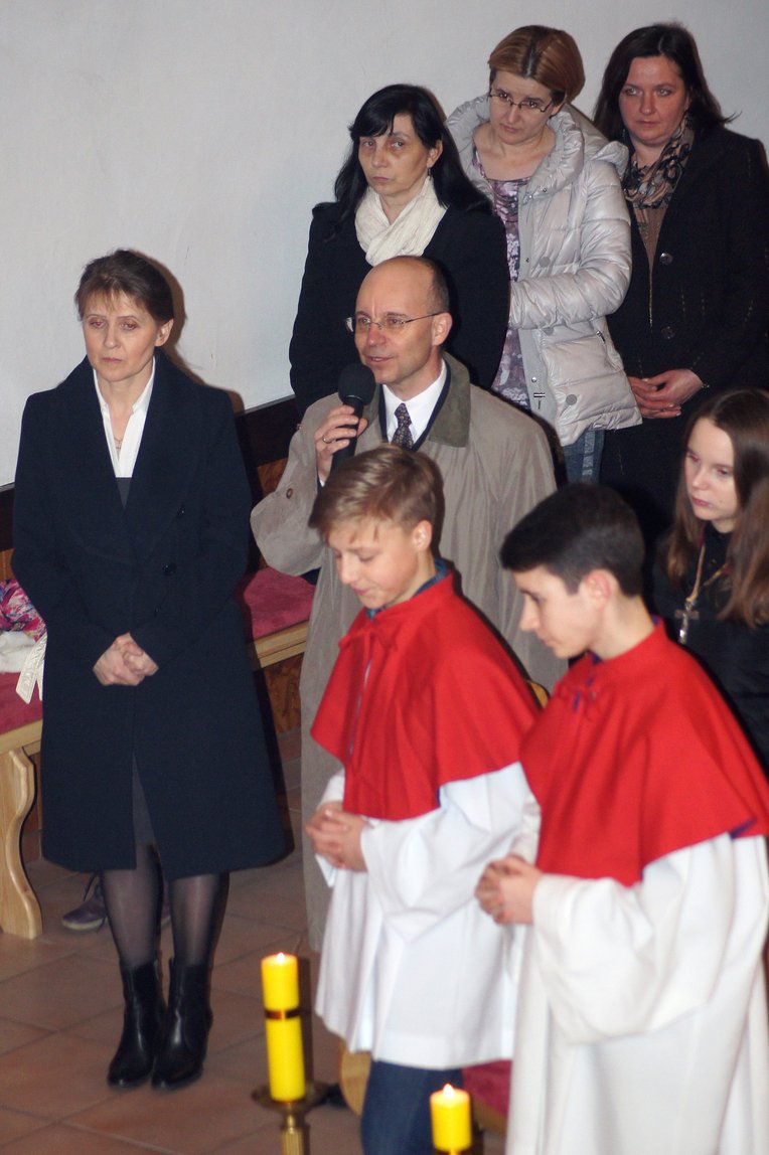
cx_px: 384
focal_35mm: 150
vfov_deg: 13.7
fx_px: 4812
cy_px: 578
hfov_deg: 9.1
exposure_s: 1/125
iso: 800
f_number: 4
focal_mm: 100
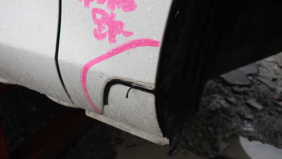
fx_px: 247
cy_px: 66
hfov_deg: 59.5
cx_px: 140
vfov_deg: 35.5
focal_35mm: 33
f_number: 2.3
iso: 160
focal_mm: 5.4
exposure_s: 1/60
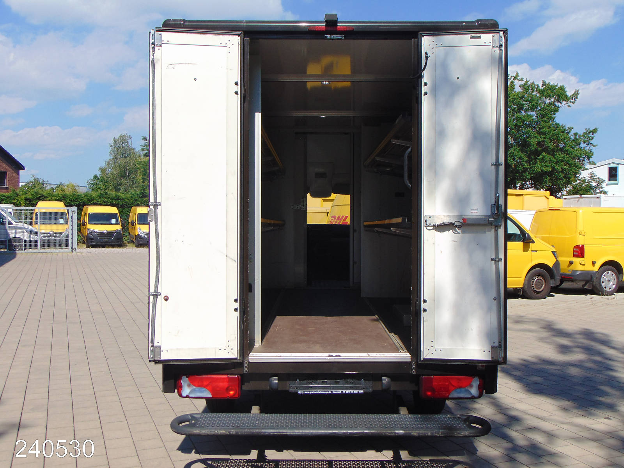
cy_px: 234
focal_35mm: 35
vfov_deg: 40.7
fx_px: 631
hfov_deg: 52.6
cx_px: 312
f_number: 8.3
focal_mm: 6.3
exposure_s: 1/200
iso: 80
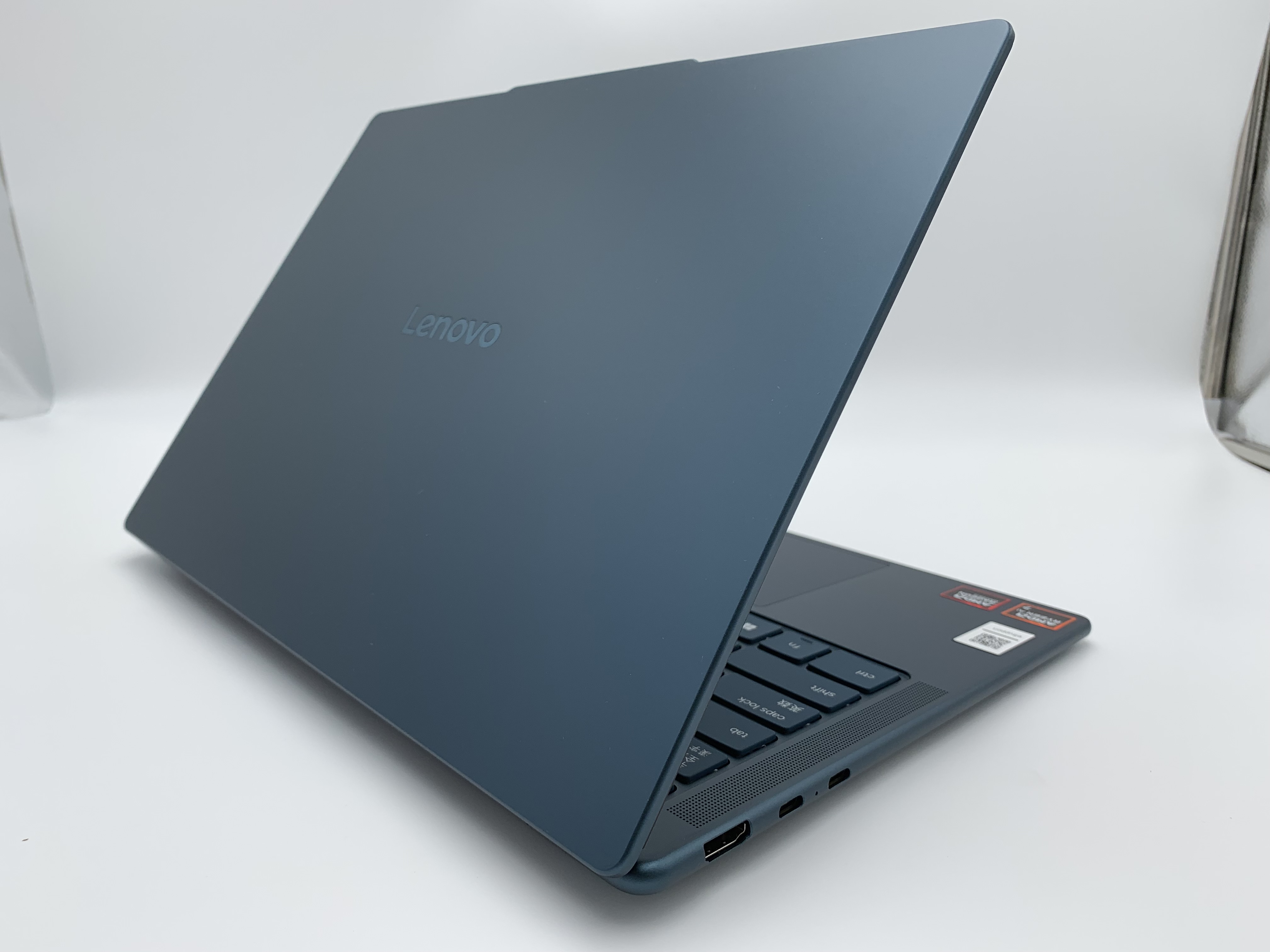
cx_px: 635
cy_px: 476
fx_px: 954
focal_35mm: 26
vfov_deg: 53.1
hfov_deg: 67.3
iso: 25
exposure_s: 1/404
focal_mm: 4.25
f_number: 1.8
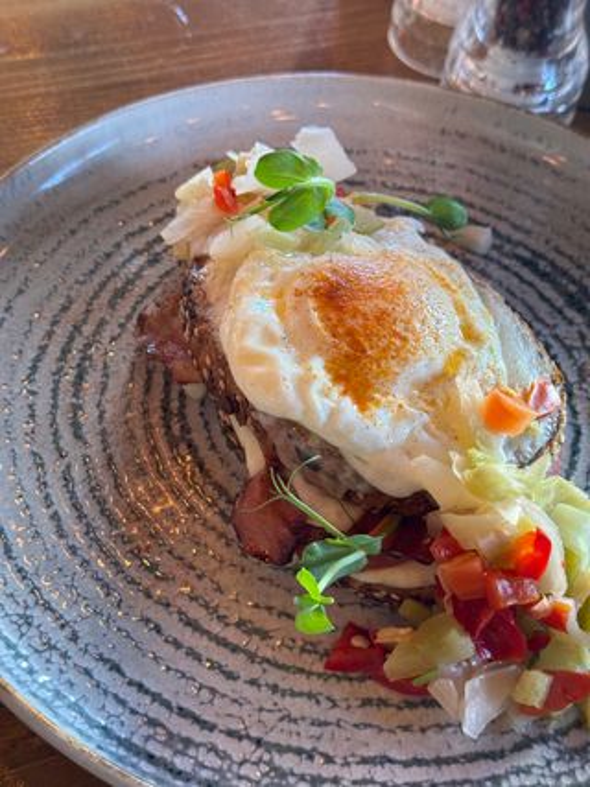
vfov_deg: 39.7
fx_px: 1091
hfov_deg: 30.3
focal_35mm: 48
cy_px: 394
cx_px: 295
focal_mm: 6.76
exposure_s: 1/50
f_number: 1.78
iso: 100
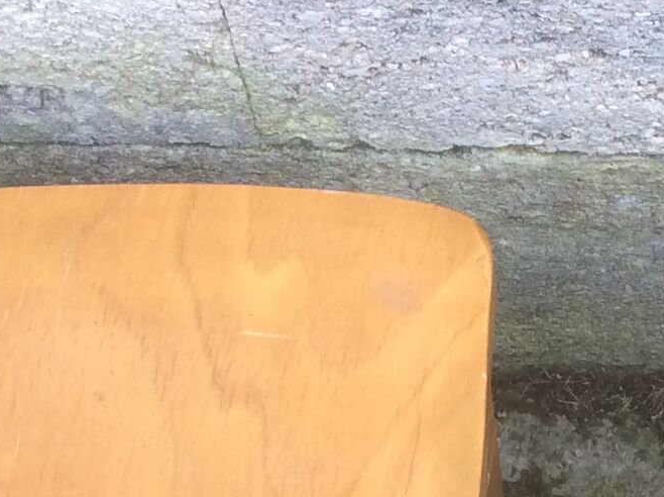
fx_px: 2414
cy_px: 731
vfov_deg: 11.3
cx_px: 601
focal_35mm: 126
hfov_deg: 15.5
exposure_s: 1/50
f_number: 2.4
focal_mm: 3.3
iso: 40
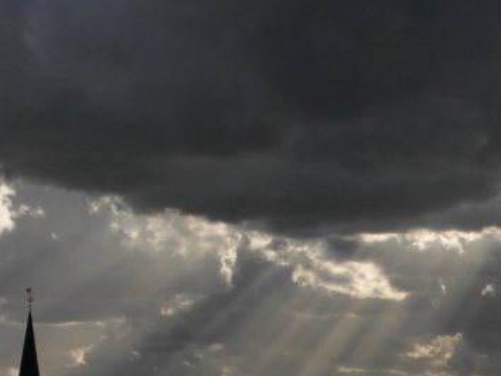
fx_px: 2983
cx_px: 442
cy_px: 219
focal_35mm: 206
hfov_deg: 9.6
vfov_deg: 7.2
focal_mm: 20.3
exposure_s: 1/1500
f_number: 5.1
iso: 100
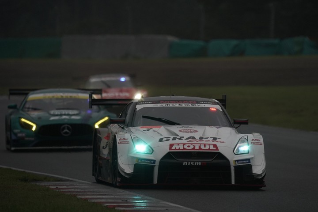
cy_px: 106
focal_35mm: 600
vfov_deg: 2.3
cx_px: 159
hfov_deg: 3.4
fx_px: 5300
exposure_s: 1/640
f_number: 6.3
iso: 800
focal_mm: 600
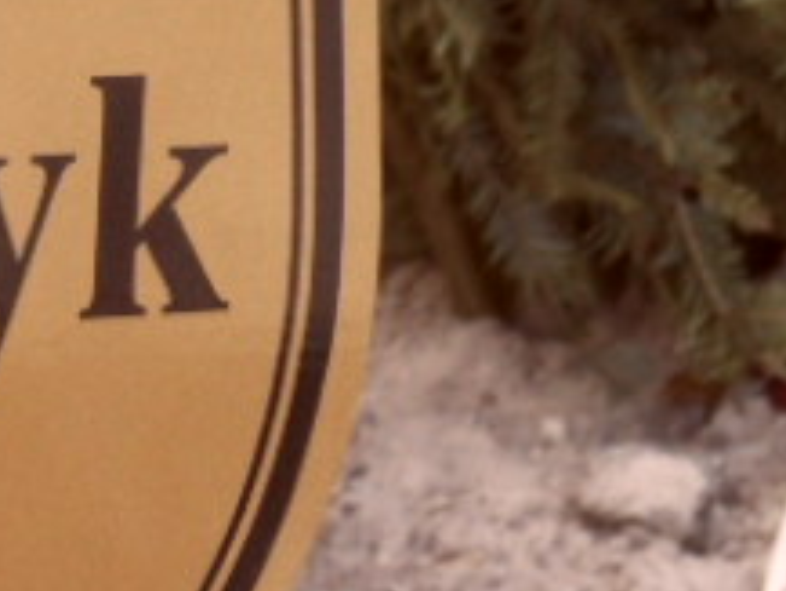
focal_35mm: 236
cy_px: 192
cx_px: -340
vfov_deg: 6.3
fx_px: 5362
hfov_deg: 8.2
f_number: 3.8
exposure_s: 1/125
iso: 100
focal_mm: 8.2
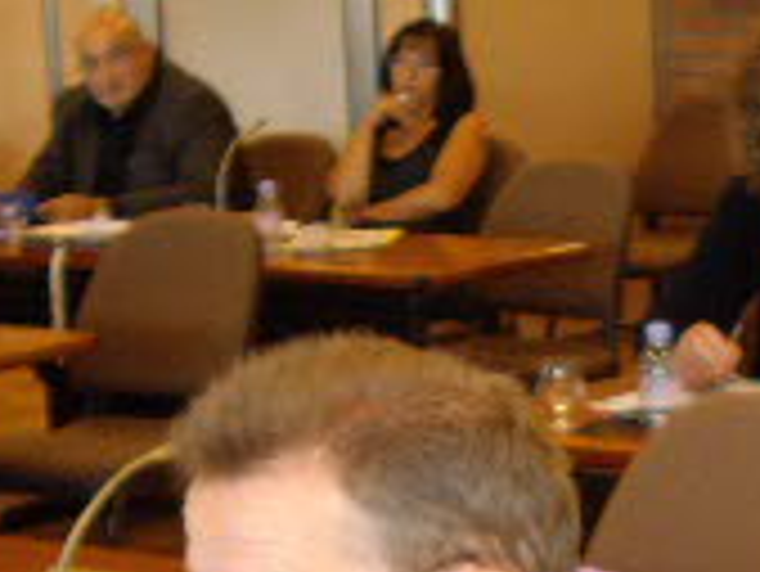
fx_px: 3164
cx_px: 531
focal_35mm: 144
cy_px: 752
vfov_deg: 10.1
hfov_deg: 13.7
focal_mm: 6.2
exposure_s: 1/40
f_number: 2.7
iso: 200
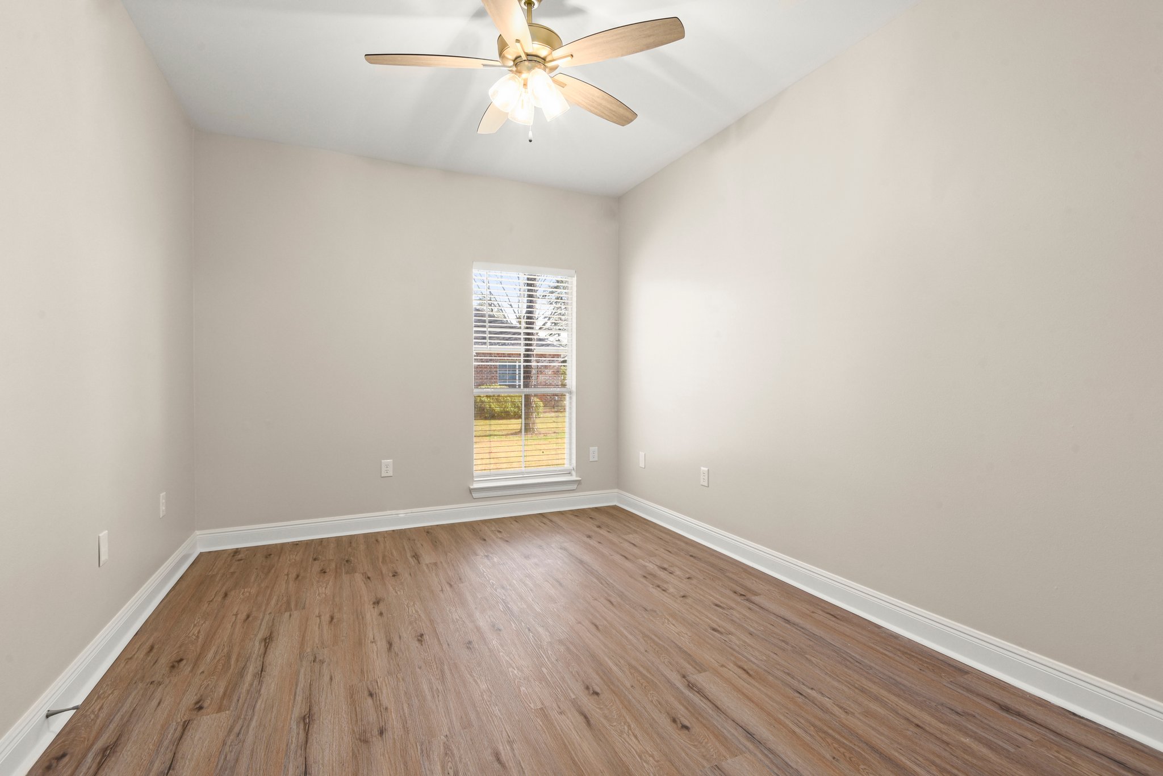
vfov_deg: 73.8
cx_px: 582
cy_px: 388
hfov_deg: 96.7
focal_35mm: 16
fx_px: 517
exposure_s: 1/4
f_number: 10
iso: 320
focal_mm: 16
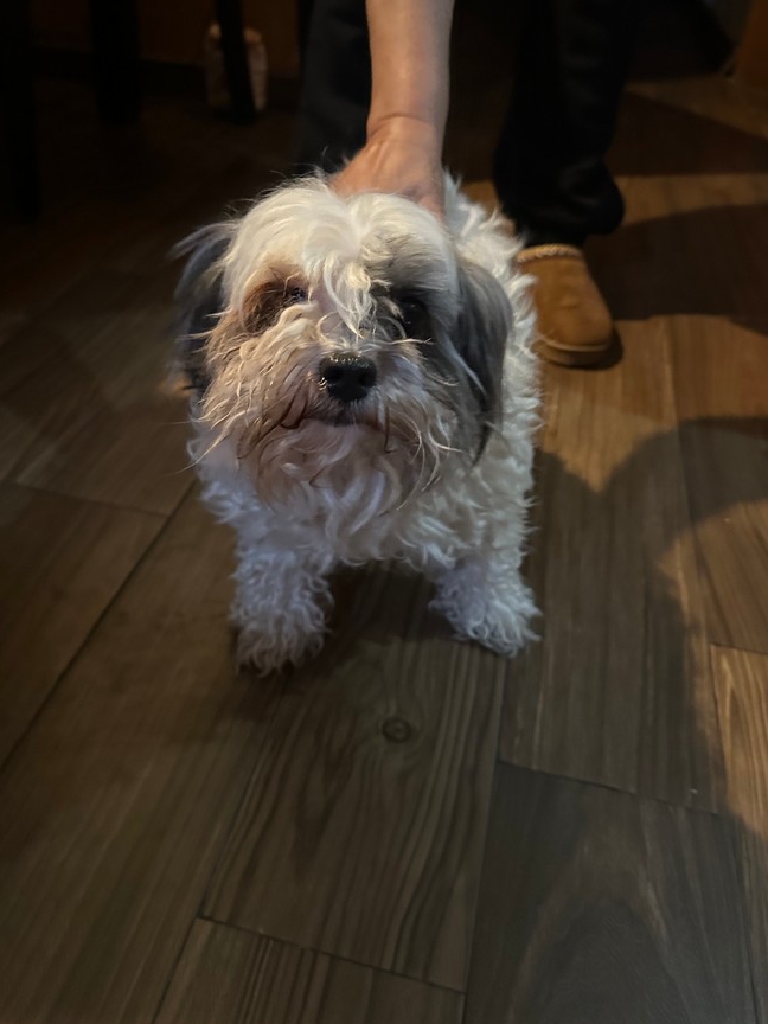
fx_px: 828
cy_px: 442
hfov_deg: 49.7
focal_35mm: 28
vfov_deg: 63.2
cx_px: 347
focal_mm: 6.86
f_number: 1.78
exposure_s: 1/30
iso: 1600
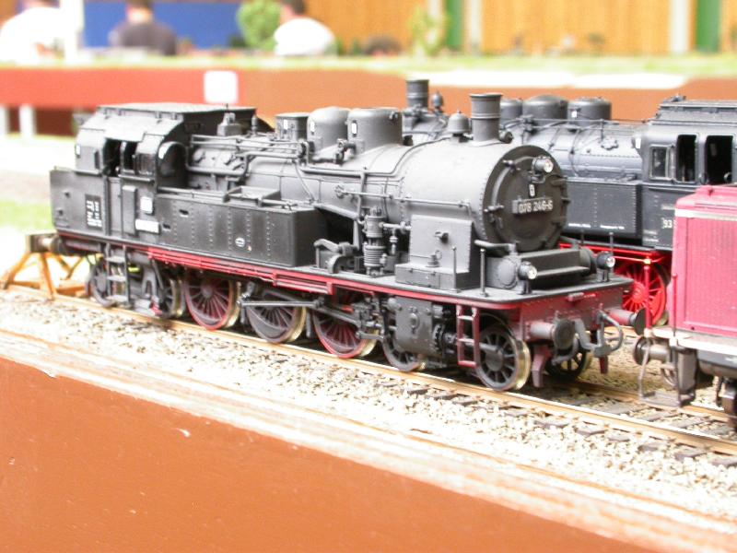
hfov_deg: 24.7
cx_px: 368
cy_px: 276
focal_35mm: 79
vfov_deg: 18.7
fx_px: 1682
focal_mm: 16.4
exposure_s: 1/1.9
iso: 228
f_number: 7.1
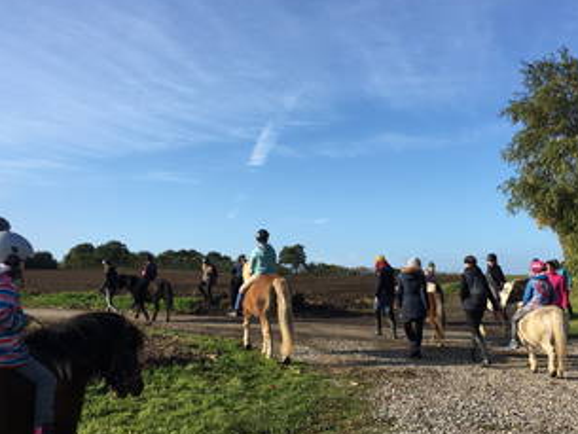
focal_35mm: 38
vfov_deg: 37.7
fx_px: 635
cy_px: 214
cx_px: 315
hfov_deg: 48.9
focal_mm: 4.15
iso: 25
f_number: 2.2
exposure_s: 1/1241
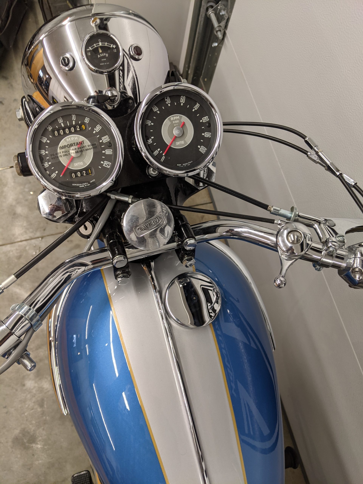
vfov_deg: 65.3
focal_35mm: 27
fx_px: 378
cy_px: 242
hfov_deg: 51.4
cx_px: 182
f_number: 1.8
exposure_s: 1/49.8
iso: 49
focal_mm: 4.44
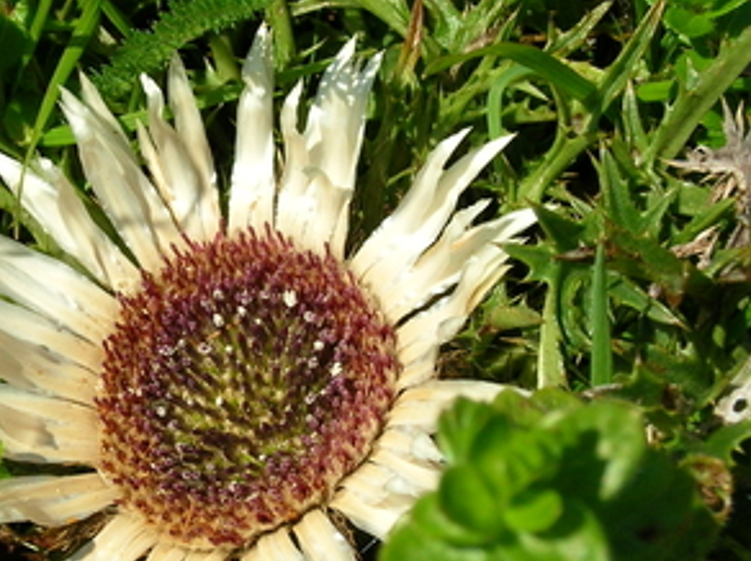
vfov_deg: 10.1
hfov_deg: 13.5
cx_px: 252
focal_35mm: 146
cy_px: 382
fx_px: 3162
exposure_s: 1/531
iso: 50
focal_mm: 11.7
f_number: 4.6
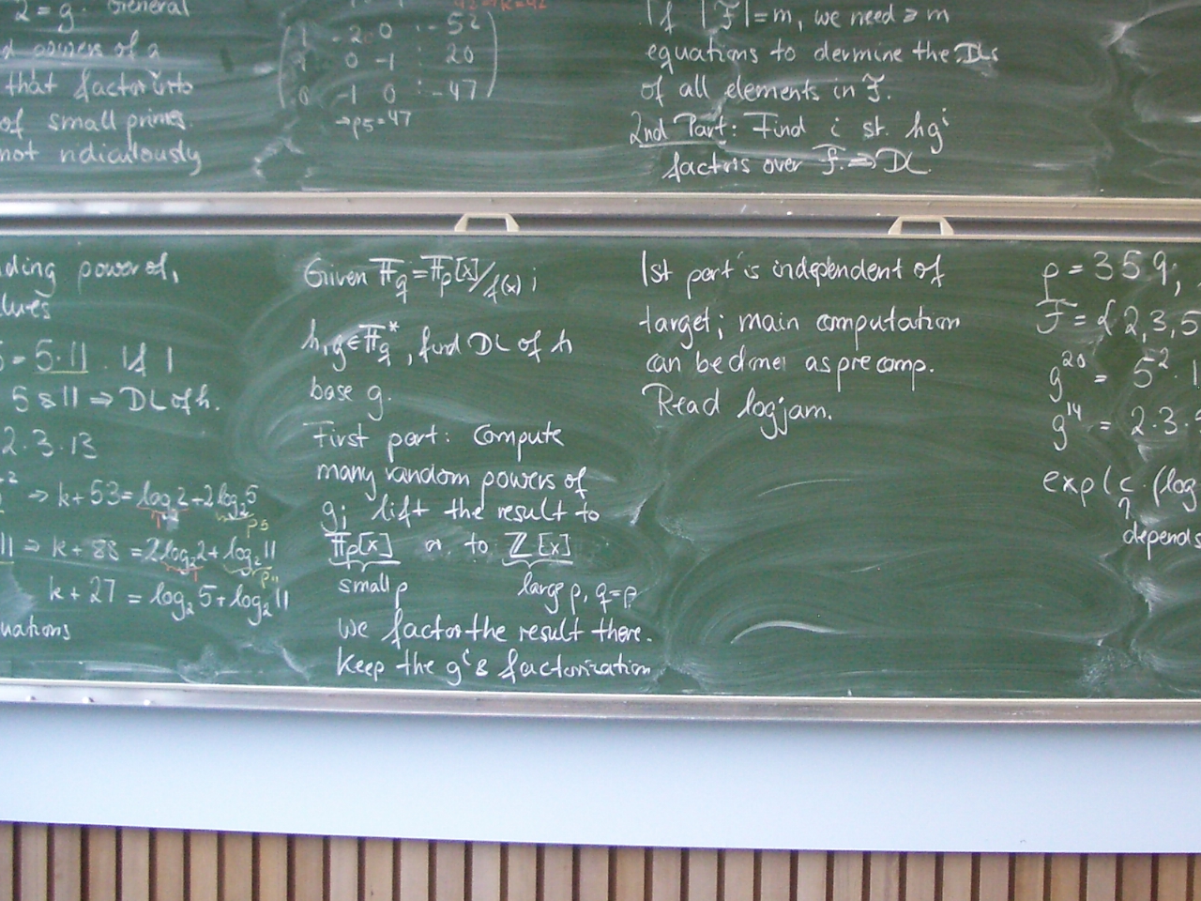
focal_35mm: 56
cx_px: 746
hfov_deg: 34.2
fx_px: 1943
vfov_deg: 26.0
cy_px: 338
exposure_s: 1/30
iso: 200
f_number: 2.6
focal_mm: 5.8
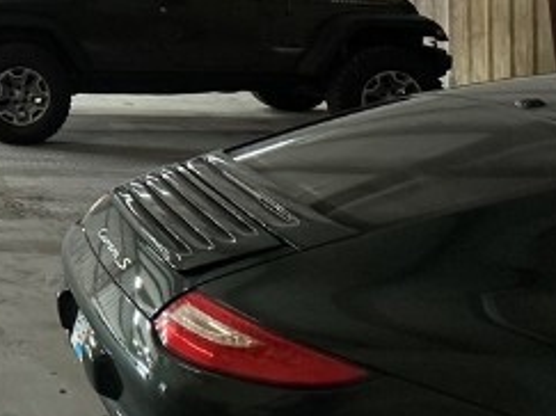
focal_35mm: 59
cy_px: -75
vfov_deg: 22.9
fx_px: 947
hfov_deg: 26.3
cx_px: -217
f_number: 2.2
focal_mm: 2.22
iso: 160
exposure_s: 1/60
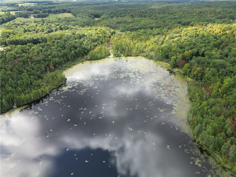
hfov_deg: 71.6
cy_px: 88
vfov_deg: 56.8
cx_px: 118
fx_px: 164
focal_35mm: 24
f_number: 1.7
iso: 110
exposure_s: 1/640
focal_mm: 6.72
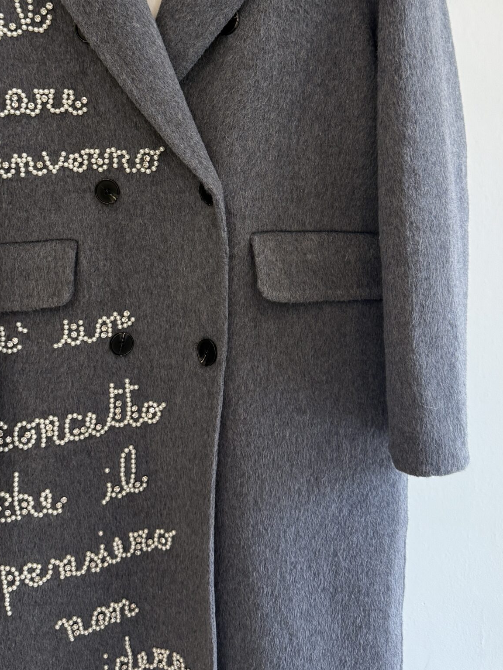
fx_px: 775
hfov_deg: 35.8
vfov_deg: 45.9
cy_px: 209
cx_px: 191
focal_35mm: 40
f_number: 1.78
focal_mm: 6.76
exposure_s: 1/100
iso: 160
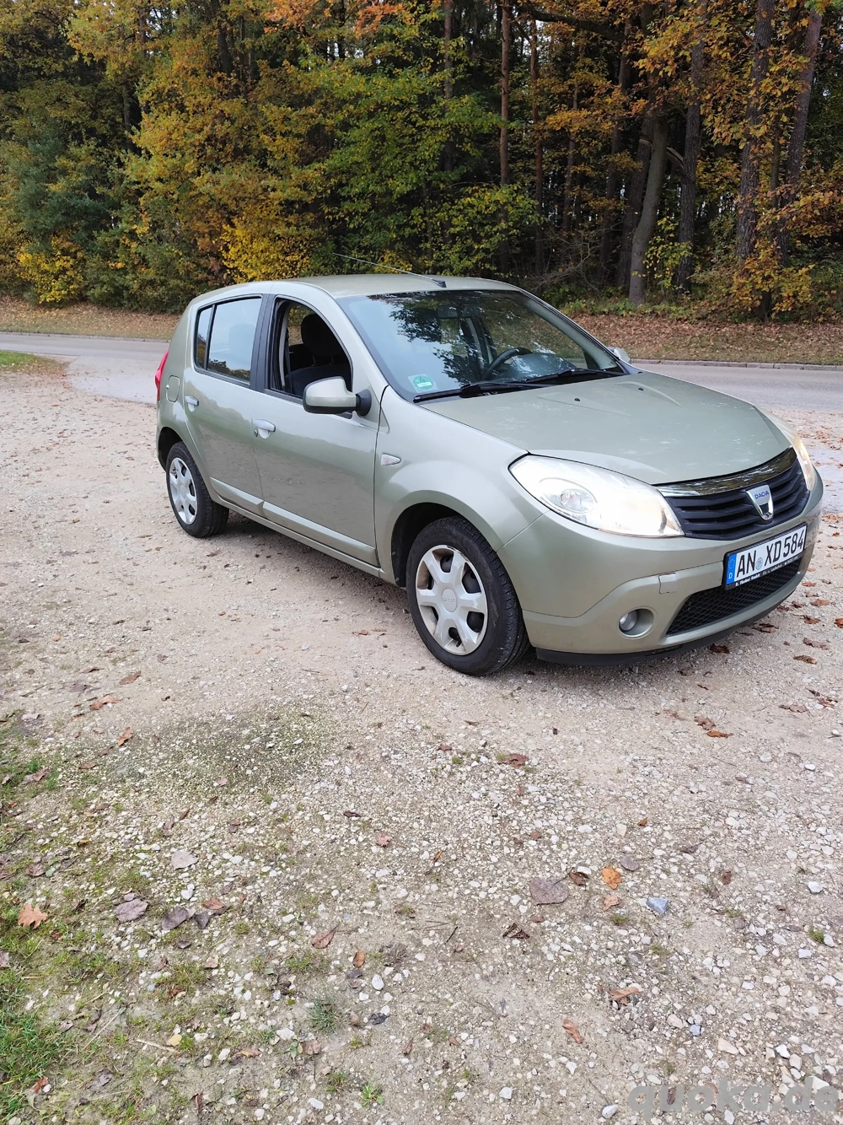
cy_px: 562
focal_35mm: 23
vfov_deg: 73.9
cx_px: 422
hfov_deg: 58.9
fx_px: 747
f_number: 1.65
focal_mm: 6.19
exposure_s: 1/120
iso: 50
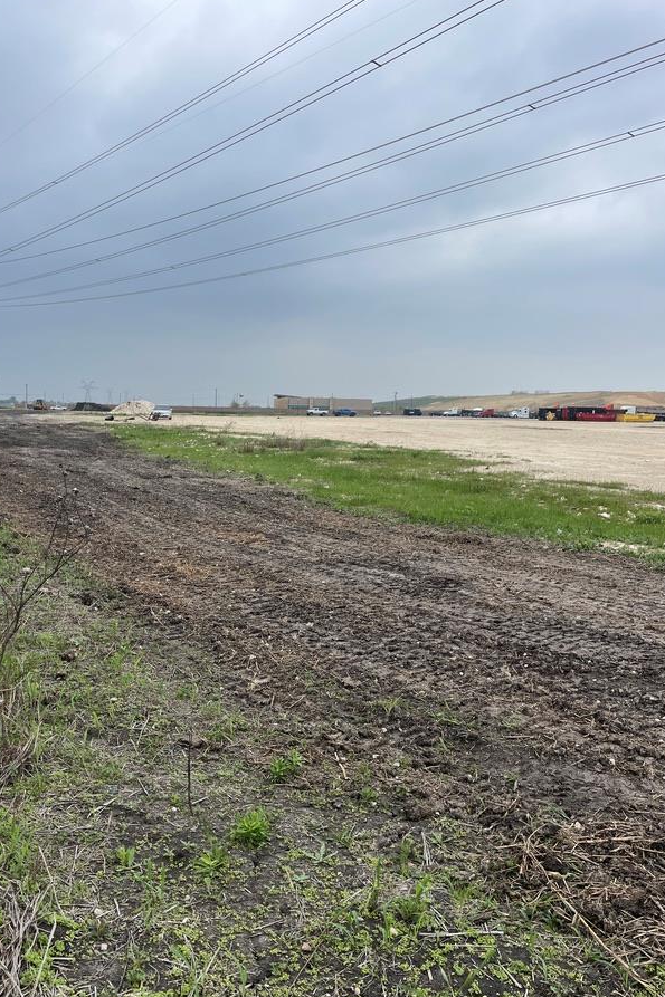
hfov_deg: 42.2
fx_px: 859
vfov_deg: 60.3
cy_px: 527
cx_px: 288
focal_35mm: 31
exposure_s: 1/2681
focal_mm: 4.2
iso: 32
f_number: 1.6
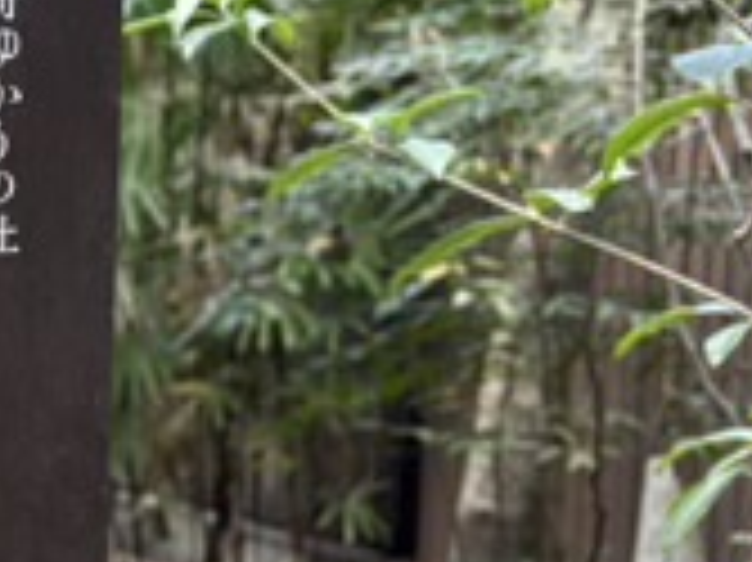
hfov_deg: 15.6
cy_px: 578
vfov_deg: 13.4
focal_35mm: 109
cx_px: -572
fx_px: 2366
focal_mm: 5.96
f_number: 1.6
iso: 125
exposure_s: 1/121
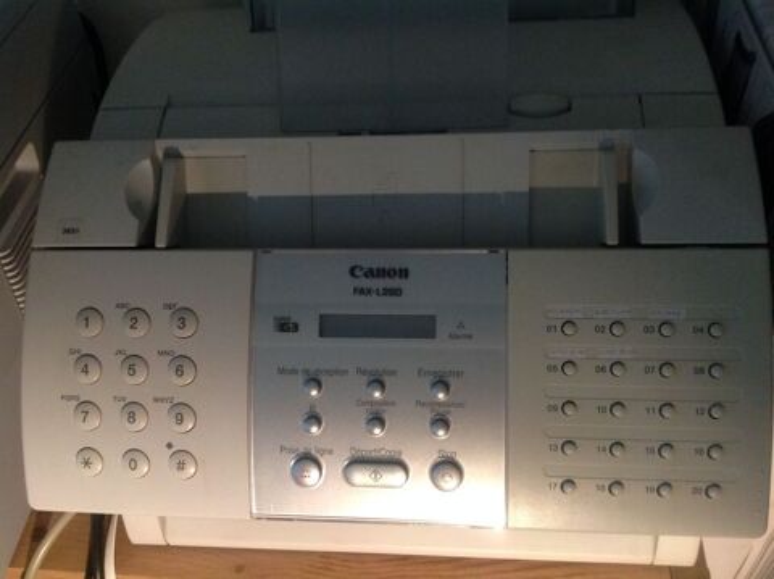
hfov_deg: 52.7
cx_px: 387
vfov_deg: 40.6
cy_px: 290
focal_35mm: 35
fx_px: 782
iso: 320
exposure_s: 1/15
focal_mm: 4.28
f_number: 2.4
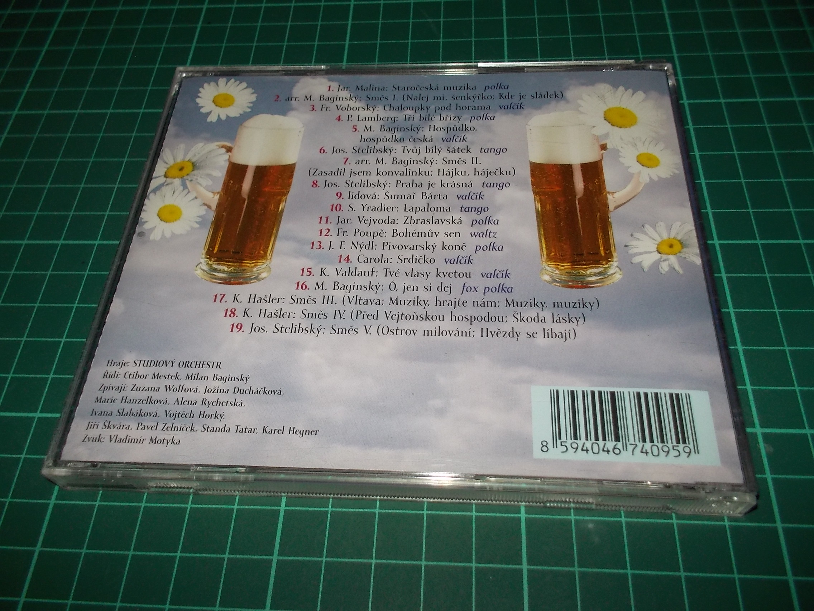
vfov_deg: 48.2
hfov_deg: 61.7
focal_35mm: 29
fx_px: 682
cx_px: 407
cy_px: 306
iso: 200
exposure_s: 1/30
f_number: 3.3
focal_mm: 4.1
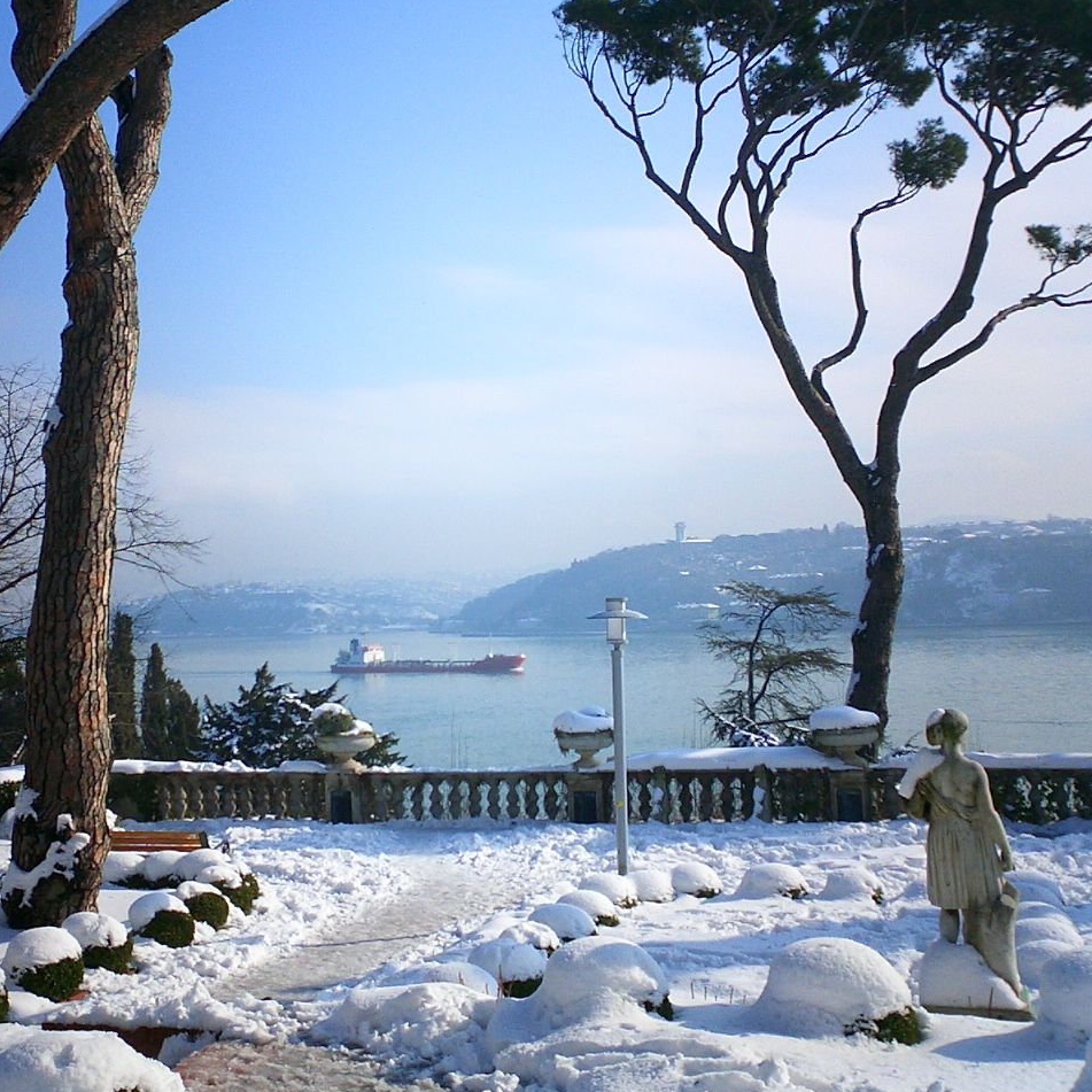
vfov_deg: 38.3
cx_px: 466
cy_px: 544
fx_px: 1570
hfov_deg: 38.3
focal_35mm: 44
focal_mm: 5.6
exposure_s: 1/1250
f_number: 3.5
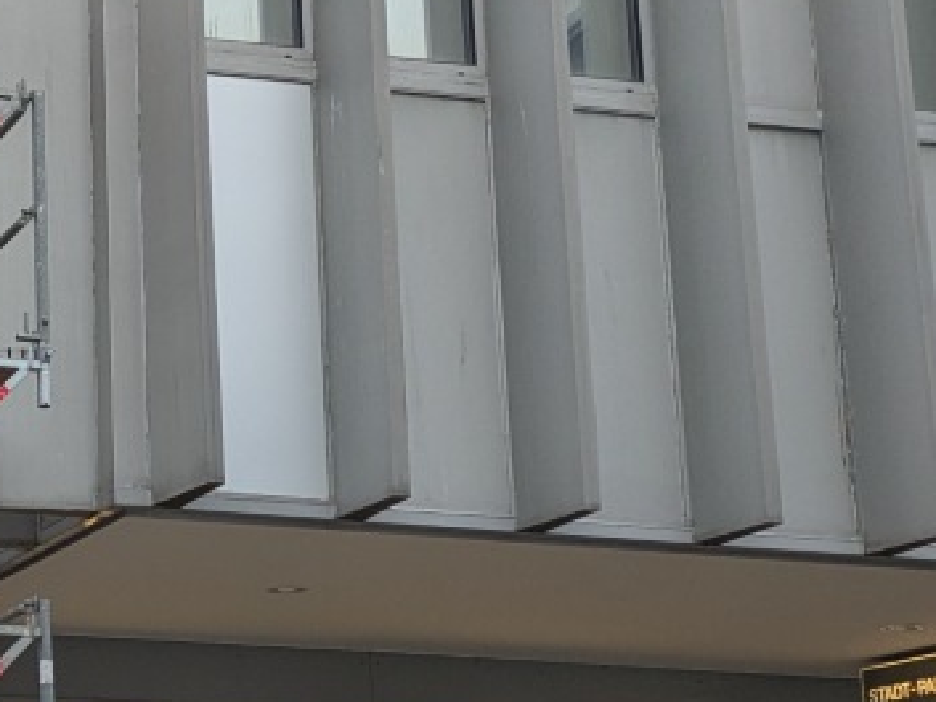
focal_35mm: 85
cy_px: 566
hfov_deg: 20.5
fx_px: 2299
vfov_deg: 17.2
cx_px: -358
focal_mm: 5.43
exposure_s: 1/248
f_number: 1.89
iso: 56
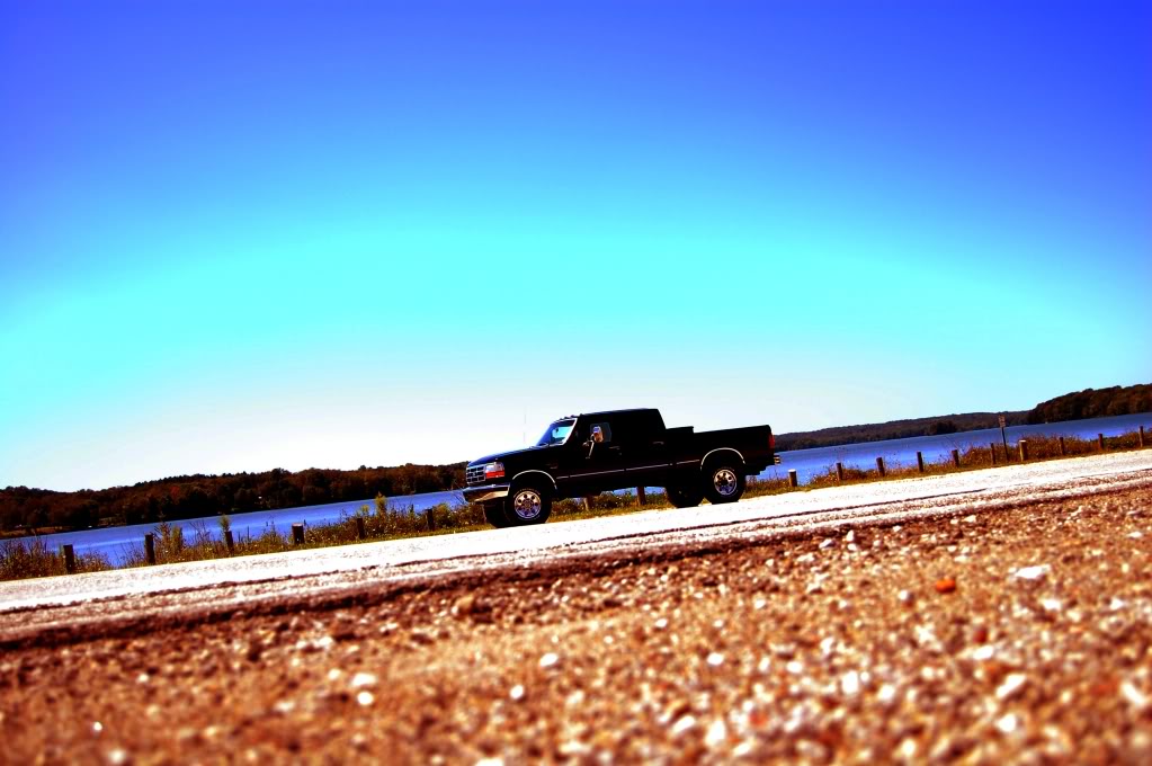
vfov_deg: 34.1
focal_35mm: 39
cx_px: 576
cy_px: 383
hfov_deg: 49.6
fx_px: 1247
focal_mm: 26
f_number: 4.2
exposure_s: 1/640
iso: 200
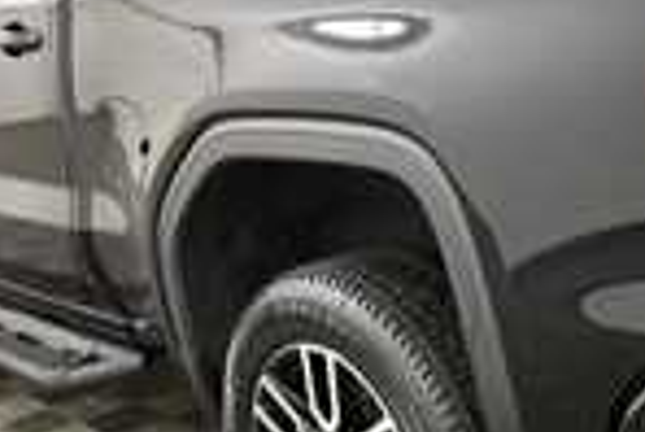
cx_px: 471
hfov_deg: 27.4
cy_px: 190
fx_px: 1309
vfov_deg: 18.7
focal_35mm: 73
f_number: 5.6
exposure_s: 1/125
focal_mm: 18
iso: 2500
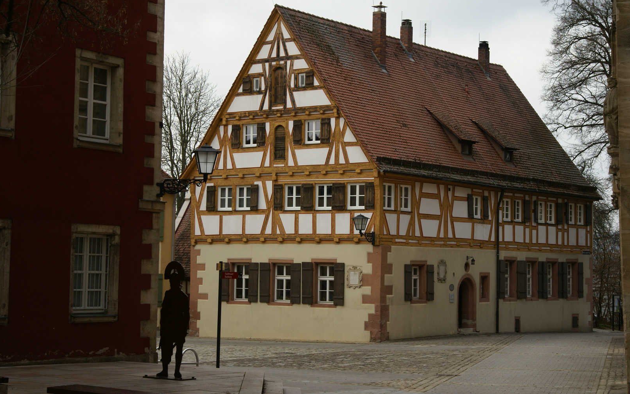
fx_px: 1322
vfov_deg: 16.9
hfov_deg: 26.8
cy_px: 190
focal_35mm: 77
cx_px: 316
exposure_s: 1/200
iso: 100
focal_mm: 50
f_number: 8
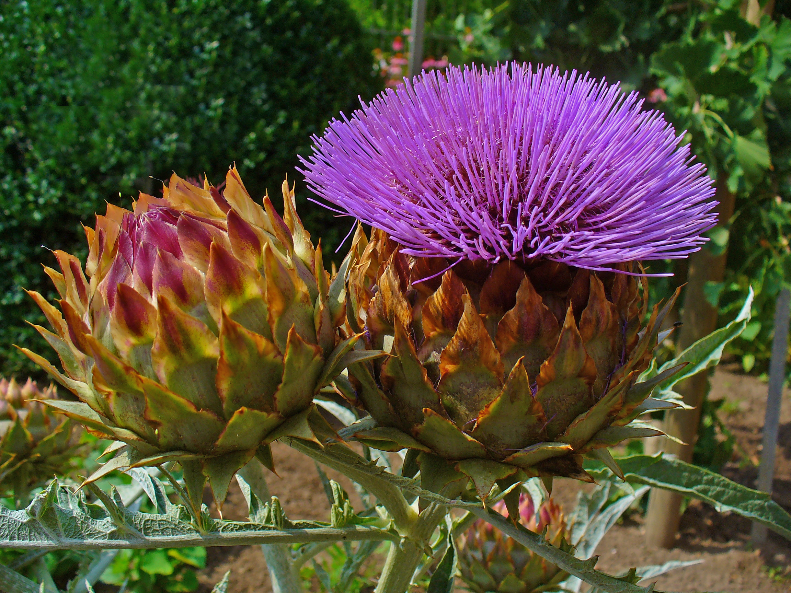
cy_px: 296
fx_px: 845
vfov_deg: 38.7
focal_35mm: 37
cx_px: 396
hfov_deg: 50.1
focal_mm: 6.1
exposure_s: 1/320
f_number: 5.6
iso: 64
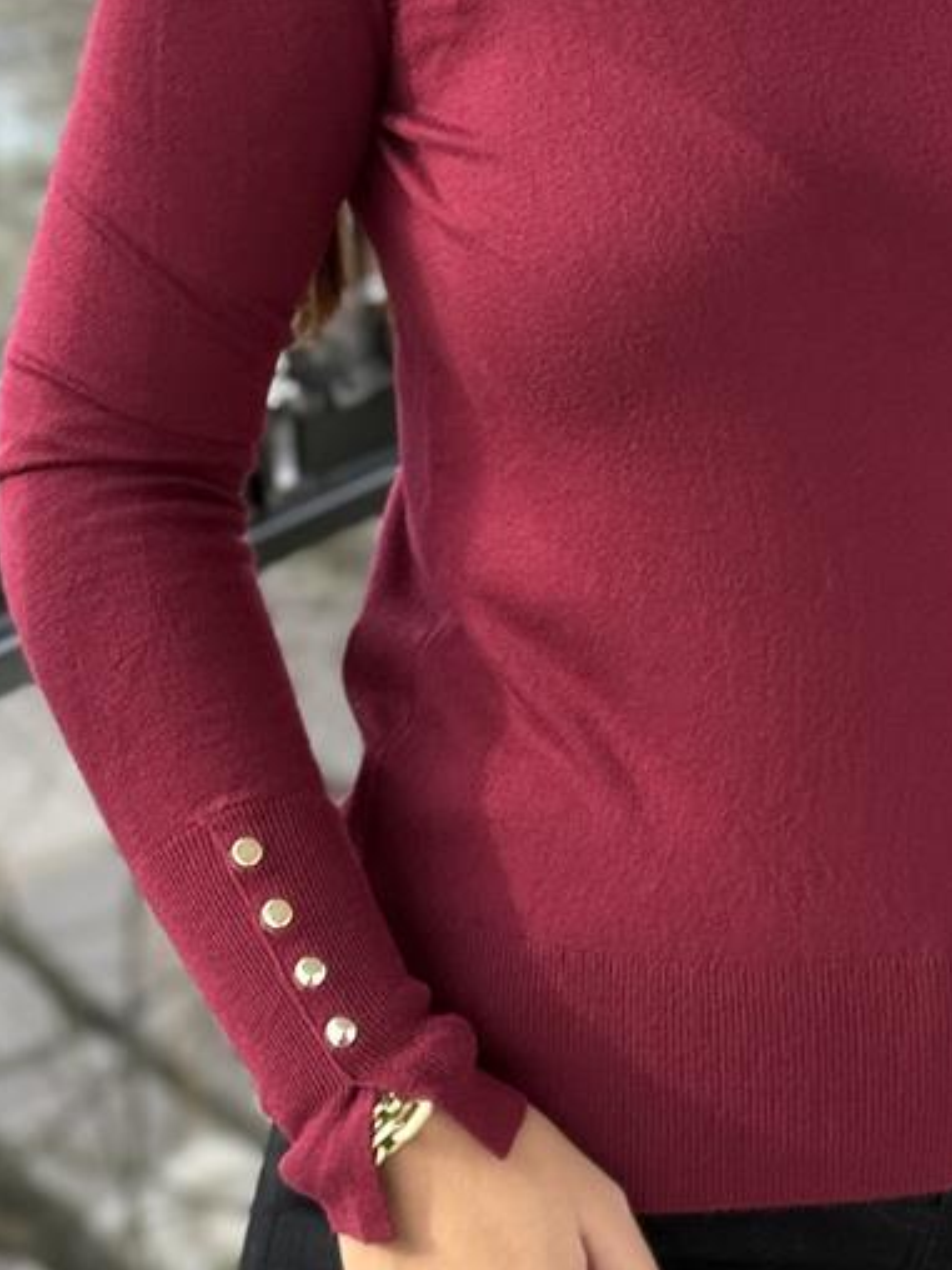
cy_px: 179
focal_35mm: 126
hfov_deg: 11.7
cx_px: 917
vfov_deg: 15.5
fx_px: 4620
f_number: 1.78
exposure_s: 1/243
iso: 100
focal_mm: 6.76
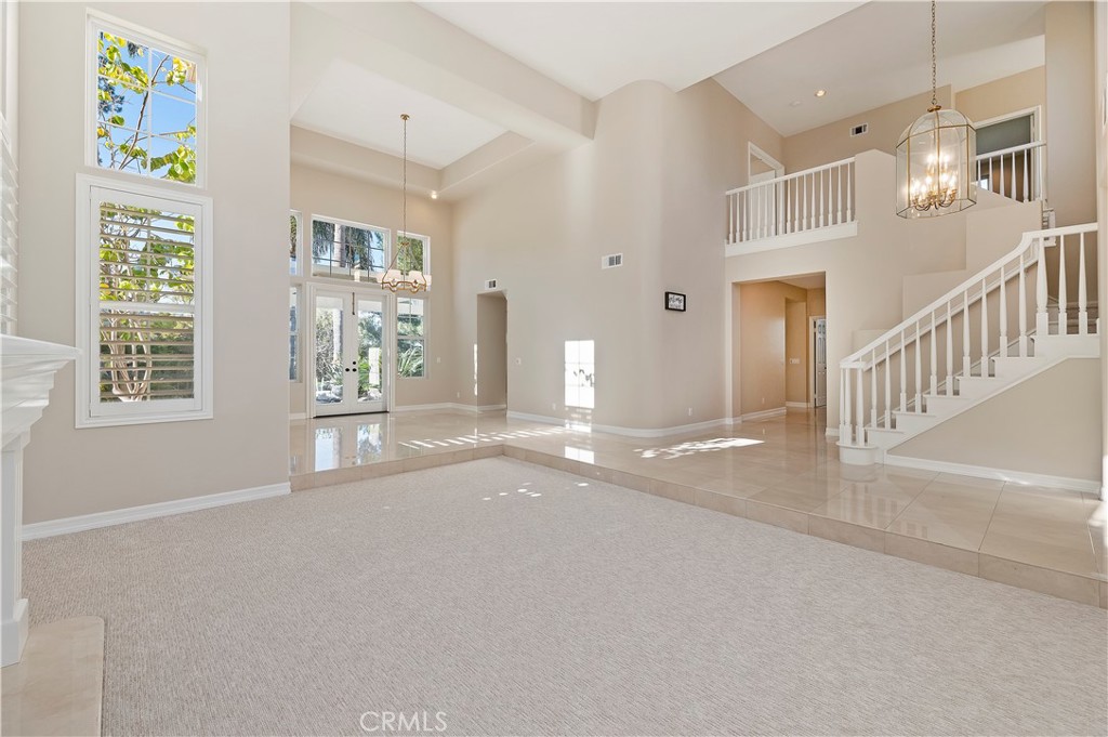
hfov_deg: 104.3
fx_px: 431
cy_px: 368
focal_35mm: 14
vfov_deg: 81.1
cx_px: 554
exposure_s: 1/100
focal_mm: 14
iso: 500
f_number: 10
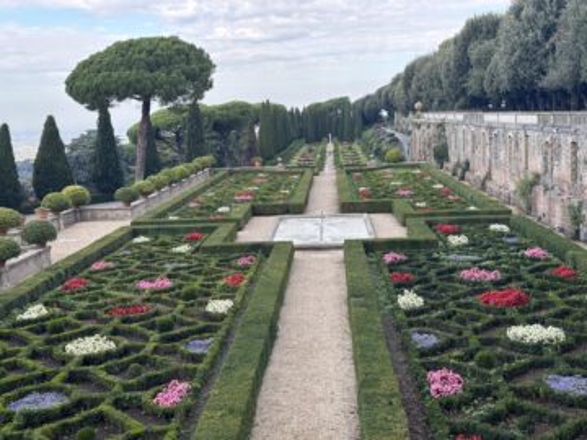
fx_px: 814
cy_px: 220
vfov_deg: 30.3
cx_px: 294
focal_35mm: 48
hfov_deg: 39.7
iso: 64
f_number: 1.78
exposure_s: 1/580
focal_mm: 6.86
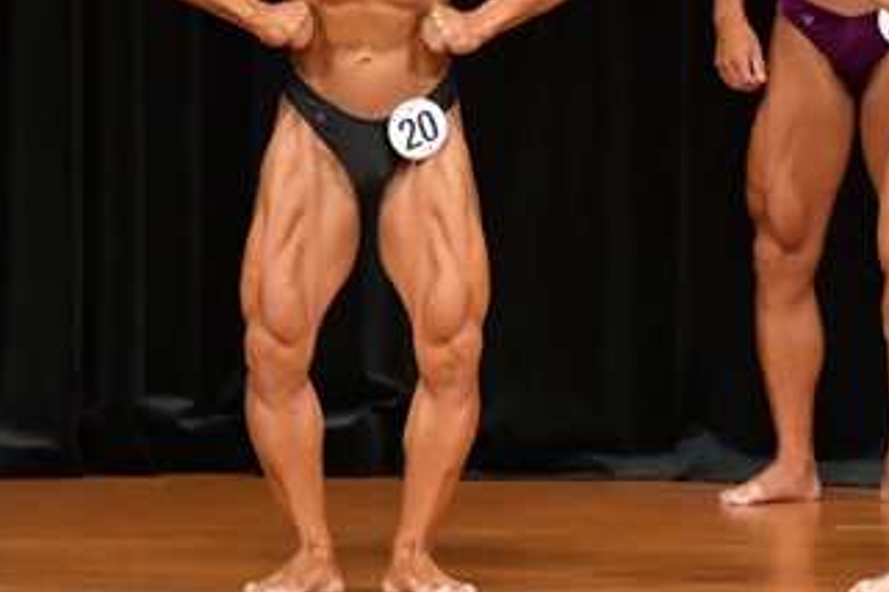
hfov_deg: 3.3
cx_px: 957
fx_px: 15211
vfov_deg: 2.2
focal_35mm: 616
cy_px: 133
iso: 5000
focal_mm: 170
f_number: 5.6
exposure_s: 1/400
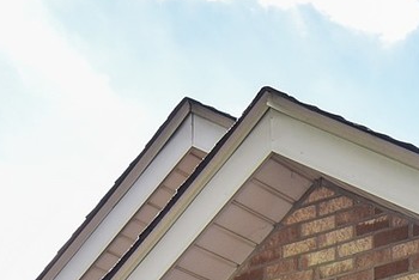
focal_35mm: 111
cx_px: 514
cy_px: 495
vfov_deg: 11.5
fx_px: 1293
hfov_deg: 17.5
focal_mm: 16
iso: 100
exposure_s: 1/100
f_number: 8
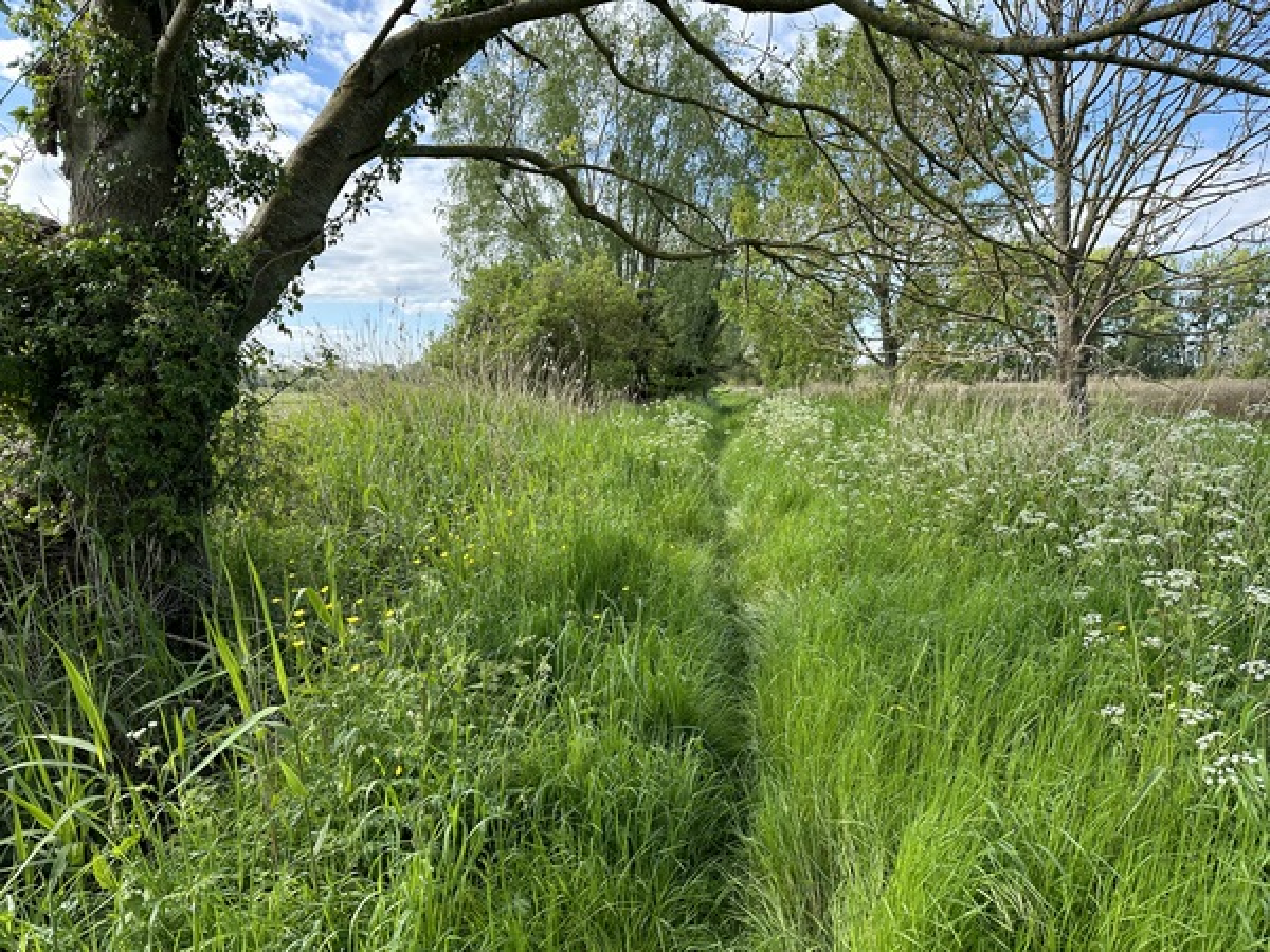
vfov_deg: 56.8
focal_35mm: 24
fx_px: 881
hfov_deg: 71.6
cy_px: 476
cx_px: 635
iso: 80
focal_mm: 6.86
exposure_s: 1/1171
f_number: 1.78
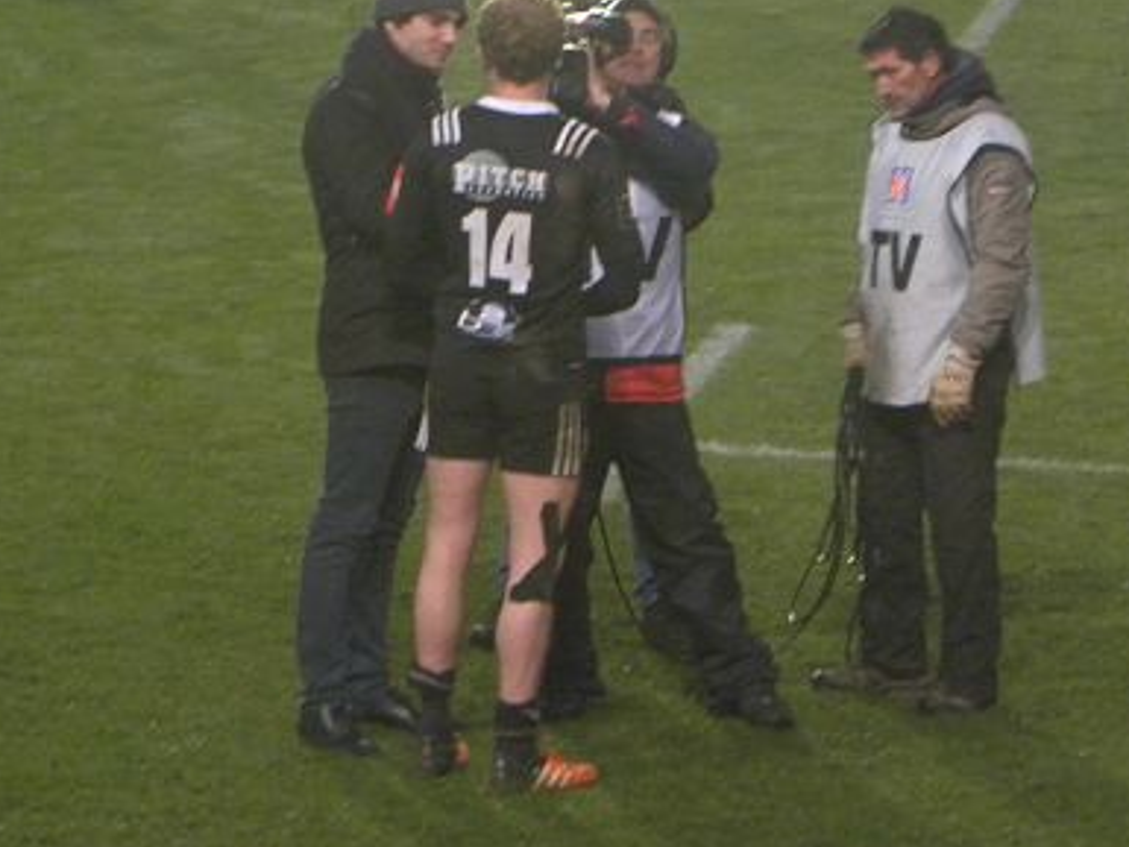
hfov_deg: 6.0
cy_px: 314
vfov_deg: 4.5
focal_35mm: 330
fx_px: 10766
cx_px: 645
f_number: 4.5
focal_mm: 37.7
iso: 400
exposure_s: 1/51.2
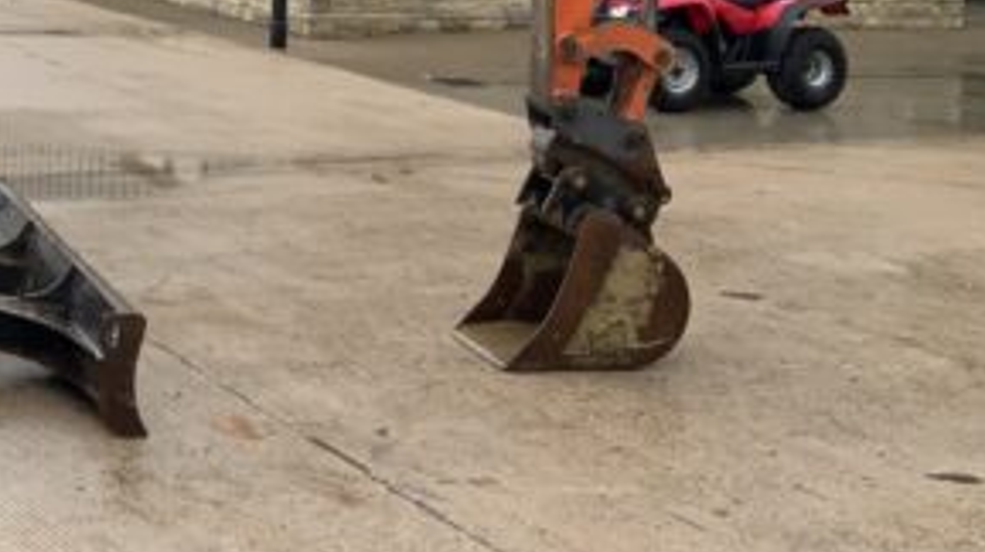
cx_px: -65
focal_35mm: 70
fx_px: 1827
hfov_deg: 27.9
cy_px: -129
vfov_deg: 16.4
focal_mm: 3
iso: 16
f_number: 1.8
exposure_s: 1/182
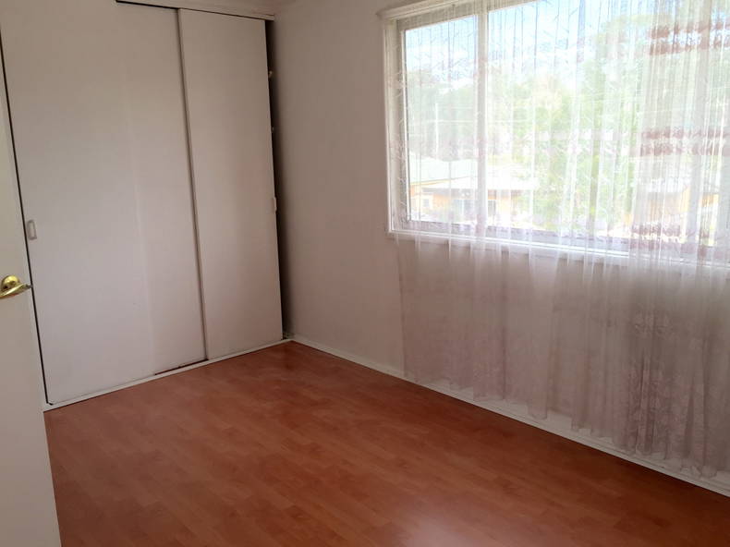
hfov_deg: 61.7
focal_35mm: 29
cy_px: 274
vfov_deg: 48.2
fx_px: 611
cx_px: 365
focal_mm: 4.15
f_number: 2.2
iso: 32
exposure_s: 1/40
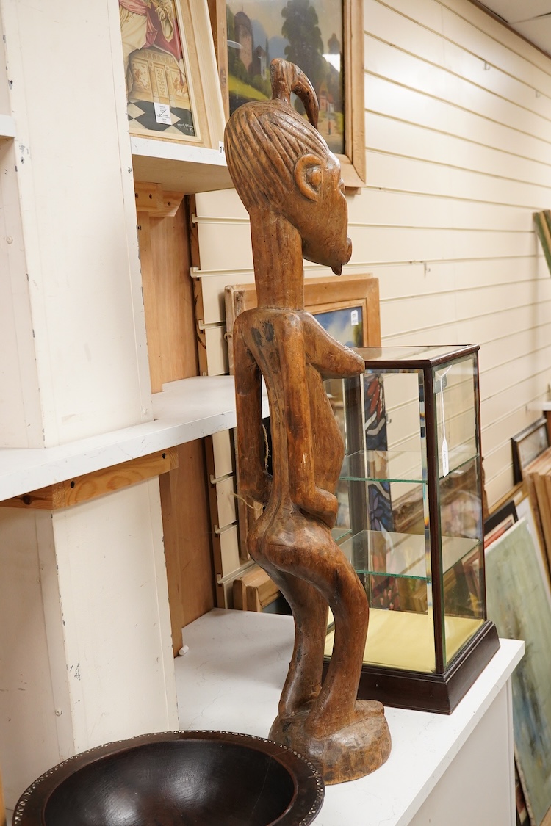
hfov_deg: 29.9
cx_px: 276
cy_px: 413
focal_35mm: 45
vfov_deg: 43.6
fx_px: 1033
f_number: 9
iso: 2500
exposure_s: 1/160
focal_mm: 30
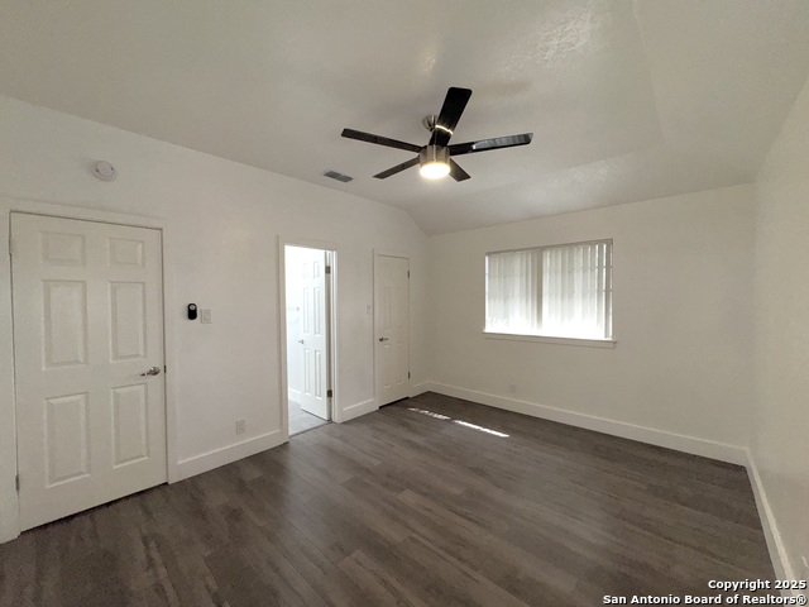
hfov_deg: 102.1
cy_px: 304
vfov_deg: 85.7
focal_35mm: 14
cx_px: 404
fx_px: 327
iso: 80
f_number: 2.2
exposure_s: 1/122
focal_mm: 2.22
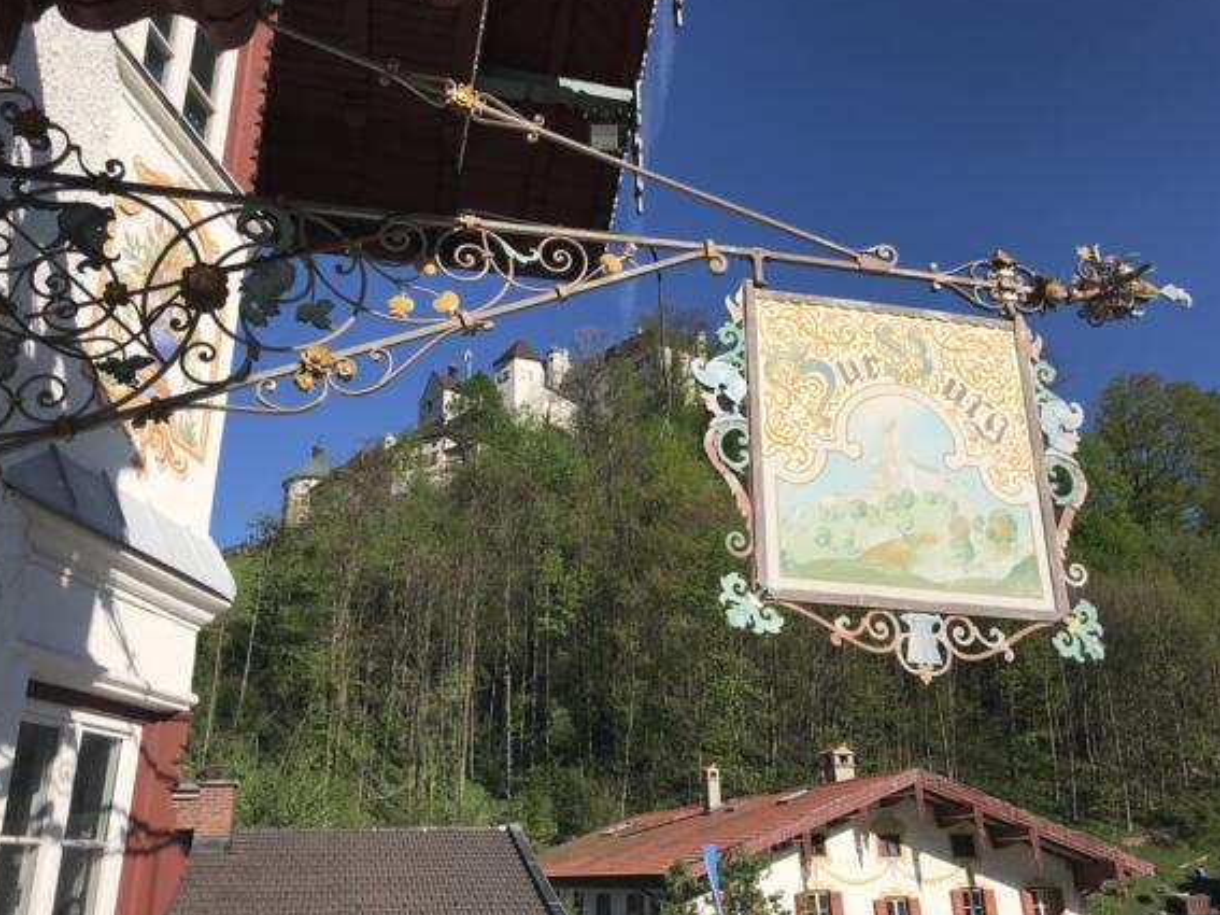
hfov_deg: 61.7
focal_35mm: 29
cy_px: 459
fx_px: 1022
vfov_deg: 48.2
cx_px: 601
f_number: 1.8
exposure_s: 1/3690
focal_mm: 3.99
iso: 20
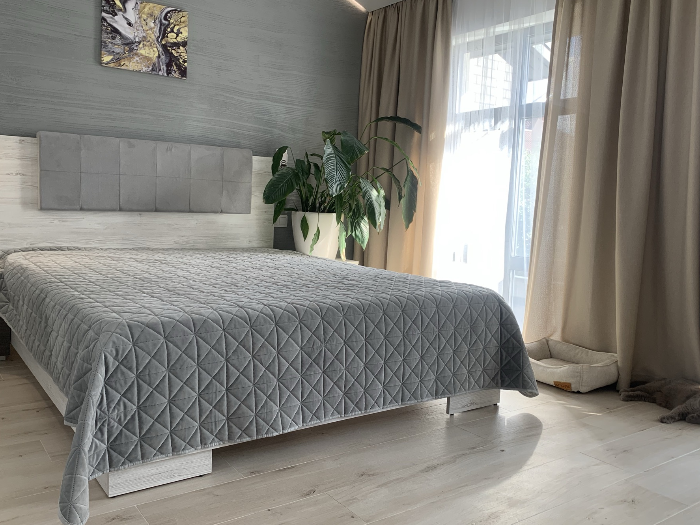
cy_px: 271
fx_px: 607
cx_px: 345
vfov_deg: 46.8
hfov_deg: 60.0
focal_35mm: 30
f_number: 1.8
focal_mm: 4.25
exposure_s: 1/122
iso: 64
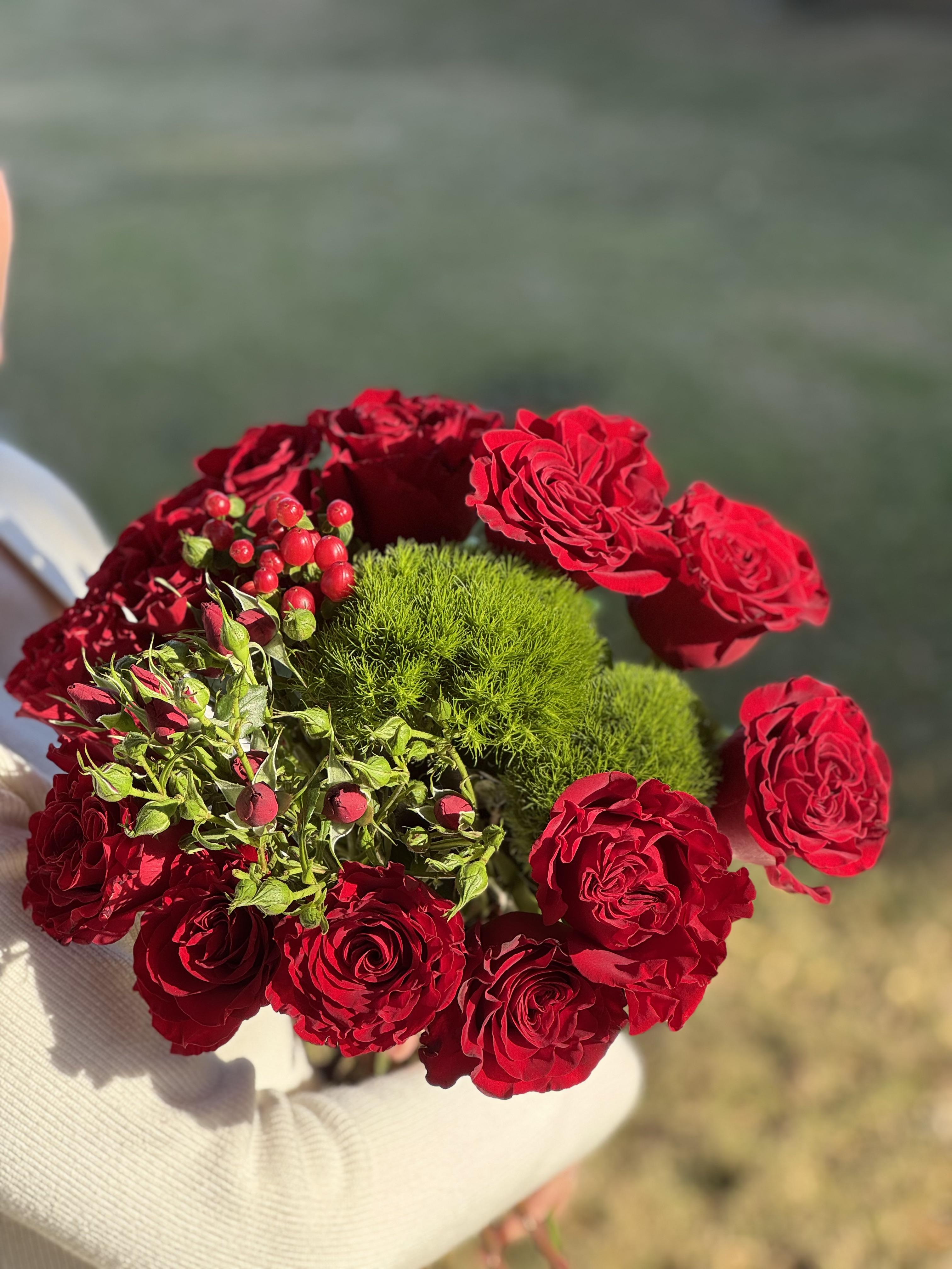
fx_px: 2824
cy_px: 634
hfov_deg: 19.1
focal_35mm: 77
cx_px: 476
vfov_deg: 25.3
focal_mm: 9
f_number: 2.8
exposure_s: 1/101
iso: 25
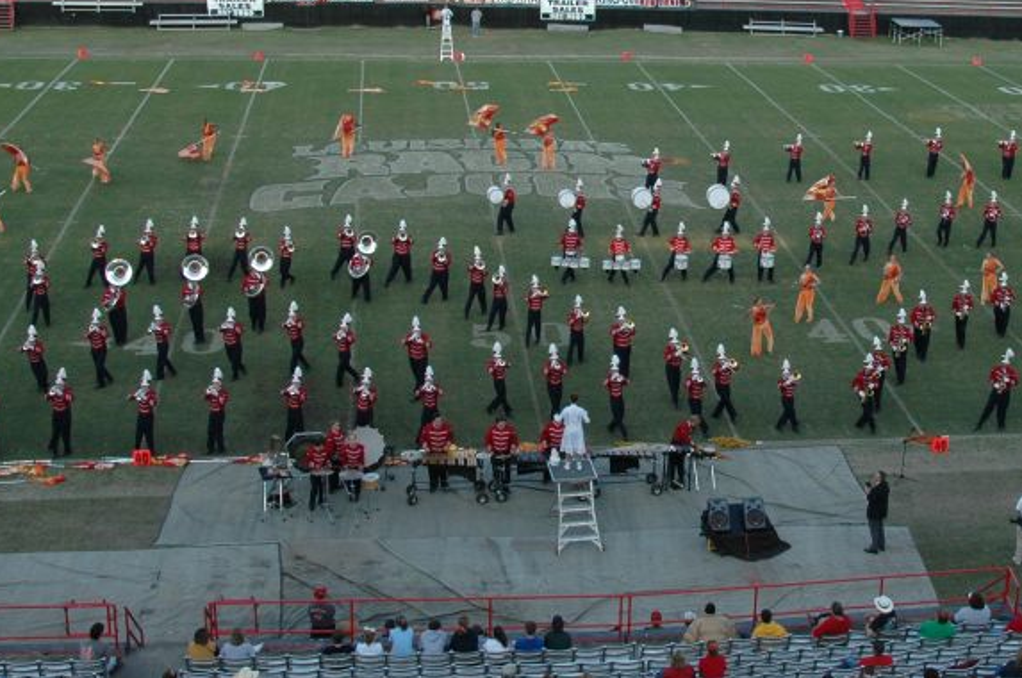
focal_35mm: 59
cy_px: 244
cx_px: 692
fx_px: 1672
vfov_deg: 22.8
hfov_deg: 33.6
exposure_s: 1/160
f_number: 6.3
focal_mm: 22
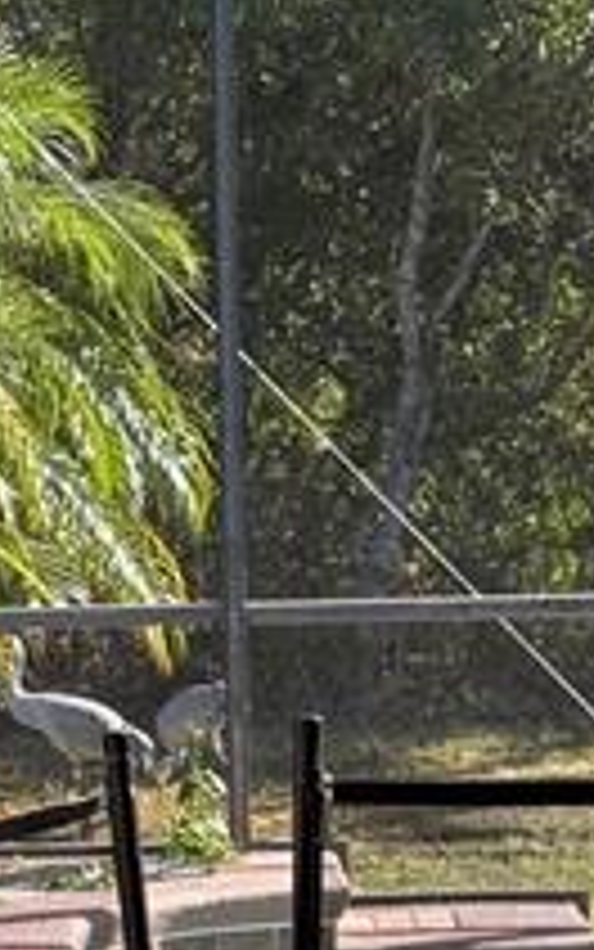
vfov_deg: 11.2
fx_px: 4789
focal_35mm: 185
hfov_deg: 7.1
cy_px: 891
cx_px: 14
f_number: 1.78
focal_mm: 6.76
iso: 64
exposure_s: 1/828
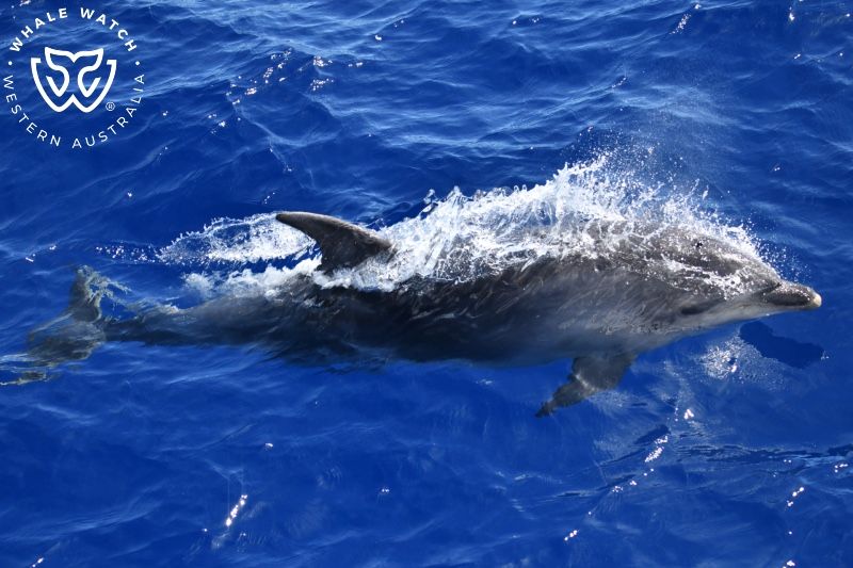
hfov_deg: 14.7
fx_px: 3316
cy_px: 284
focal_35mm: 140
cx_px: 426
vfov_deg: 9.8
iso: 2000
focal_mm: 140
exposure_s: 1/8000
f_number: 5
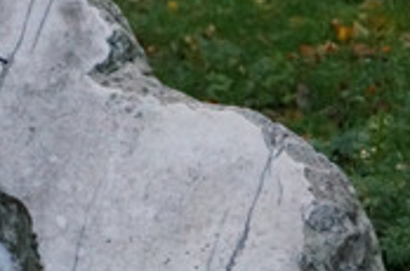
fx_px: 2669
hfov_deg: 8.4
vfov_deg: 5.8
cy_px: 232
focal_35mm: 235
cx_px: -361
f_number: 5
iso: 3200
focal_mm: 34
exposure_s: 1/1600
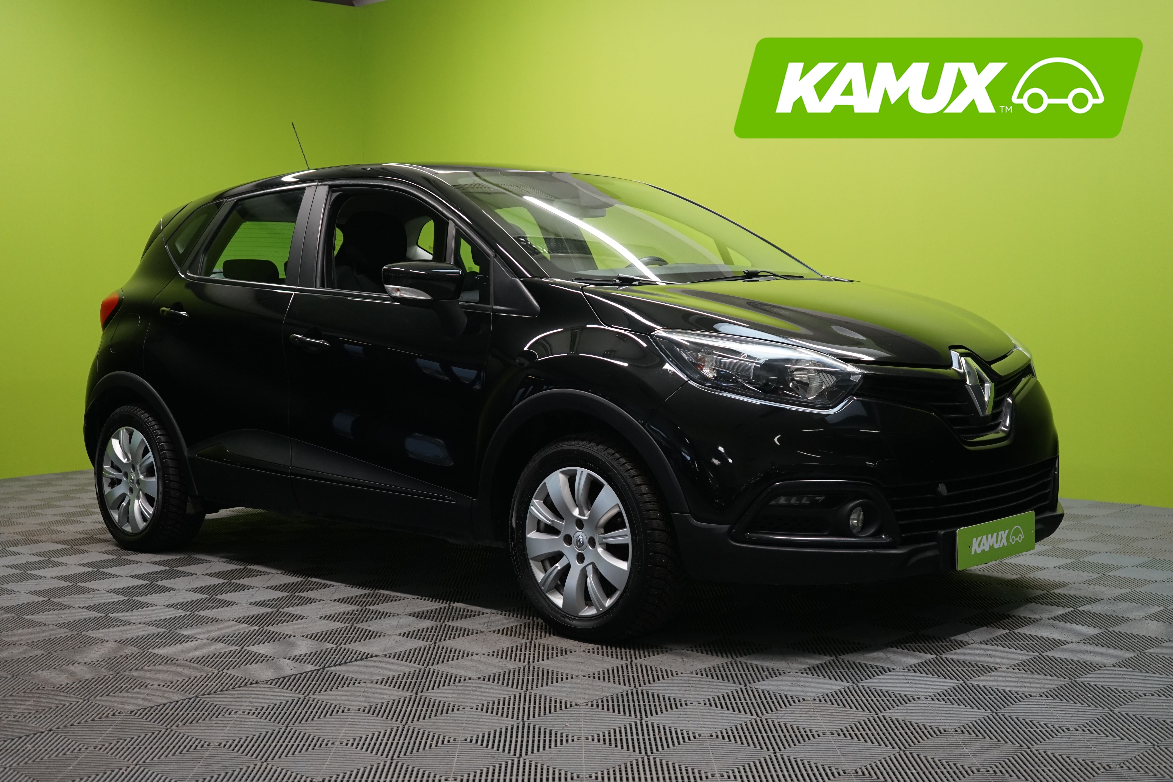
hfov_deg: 42.7
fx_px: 1499
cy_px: 391
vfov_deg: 29.2
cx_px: 586
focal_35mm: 46
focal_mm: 46
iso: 1000
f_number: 4.5
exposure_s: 1/30
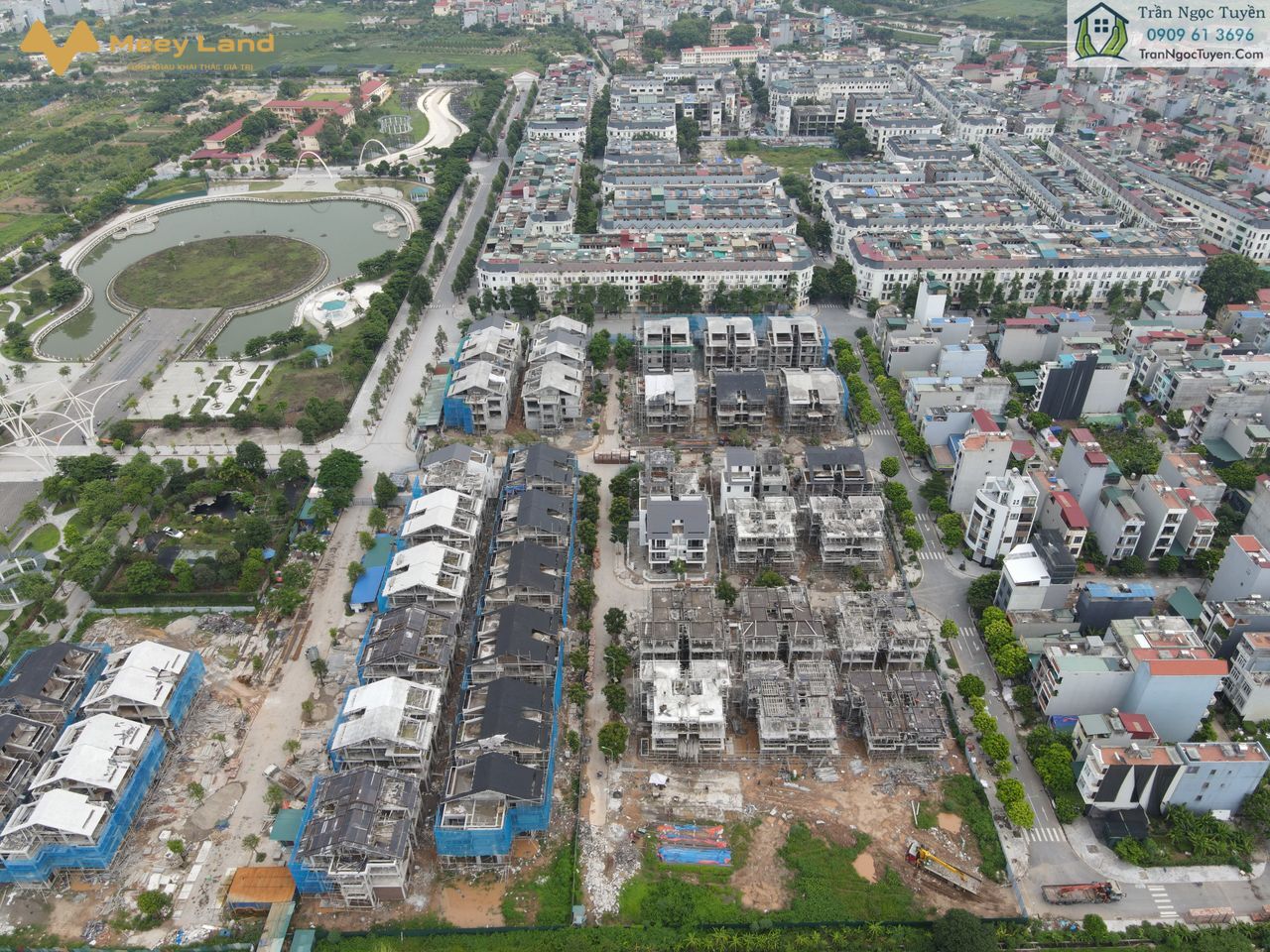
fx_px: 881
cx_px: 635
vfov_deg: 56.8
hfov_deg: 71.6
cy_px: 476
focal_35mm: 24
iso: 110
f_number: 2.8
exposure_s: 1/400
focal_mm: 4.5
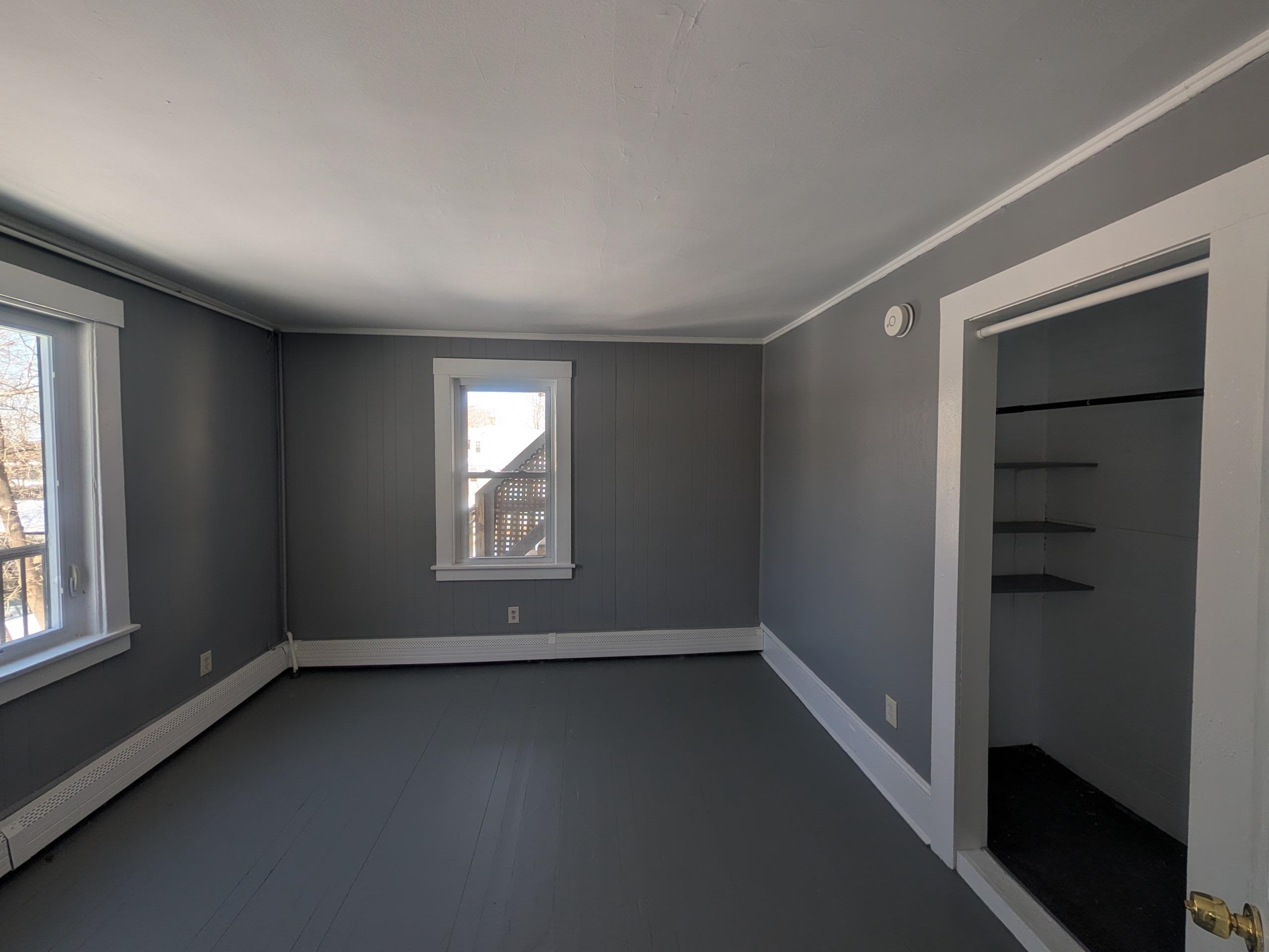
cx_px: 634
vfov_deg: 94.5
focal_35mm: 12
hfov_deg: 110.5
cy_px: 476
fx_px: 440
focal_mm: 2.02
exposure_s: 1/322
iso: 55
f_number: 1.7
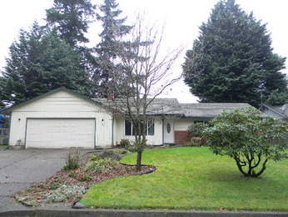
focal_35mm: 28
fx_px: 233
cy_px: 108
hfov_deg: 63.4
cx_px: 144
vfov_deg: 49.8
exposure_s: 1/30
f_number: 3.5
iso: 146
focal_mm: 5
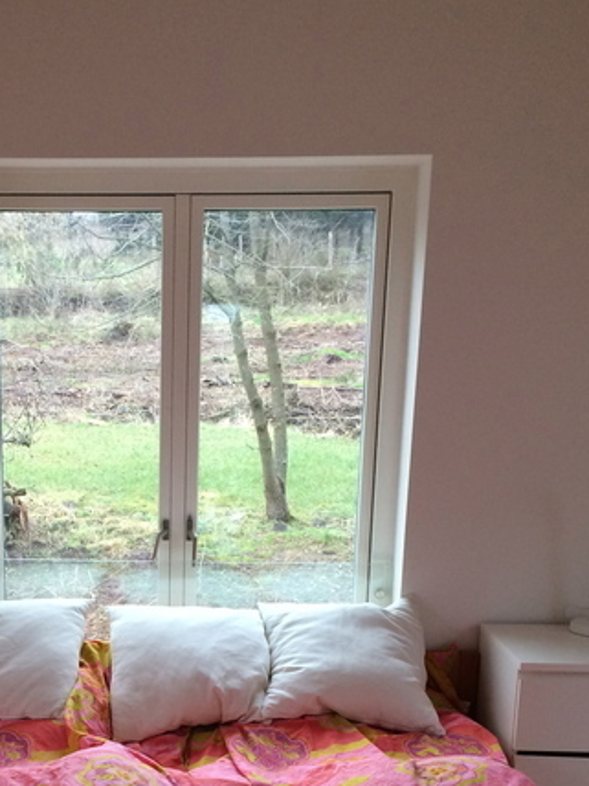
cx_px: 130
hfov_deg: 27.5
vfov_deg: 35.3
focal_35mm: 52
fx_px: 1180
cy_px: 657
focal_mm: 4.15
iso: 40
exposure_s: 1/30
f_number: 2.2
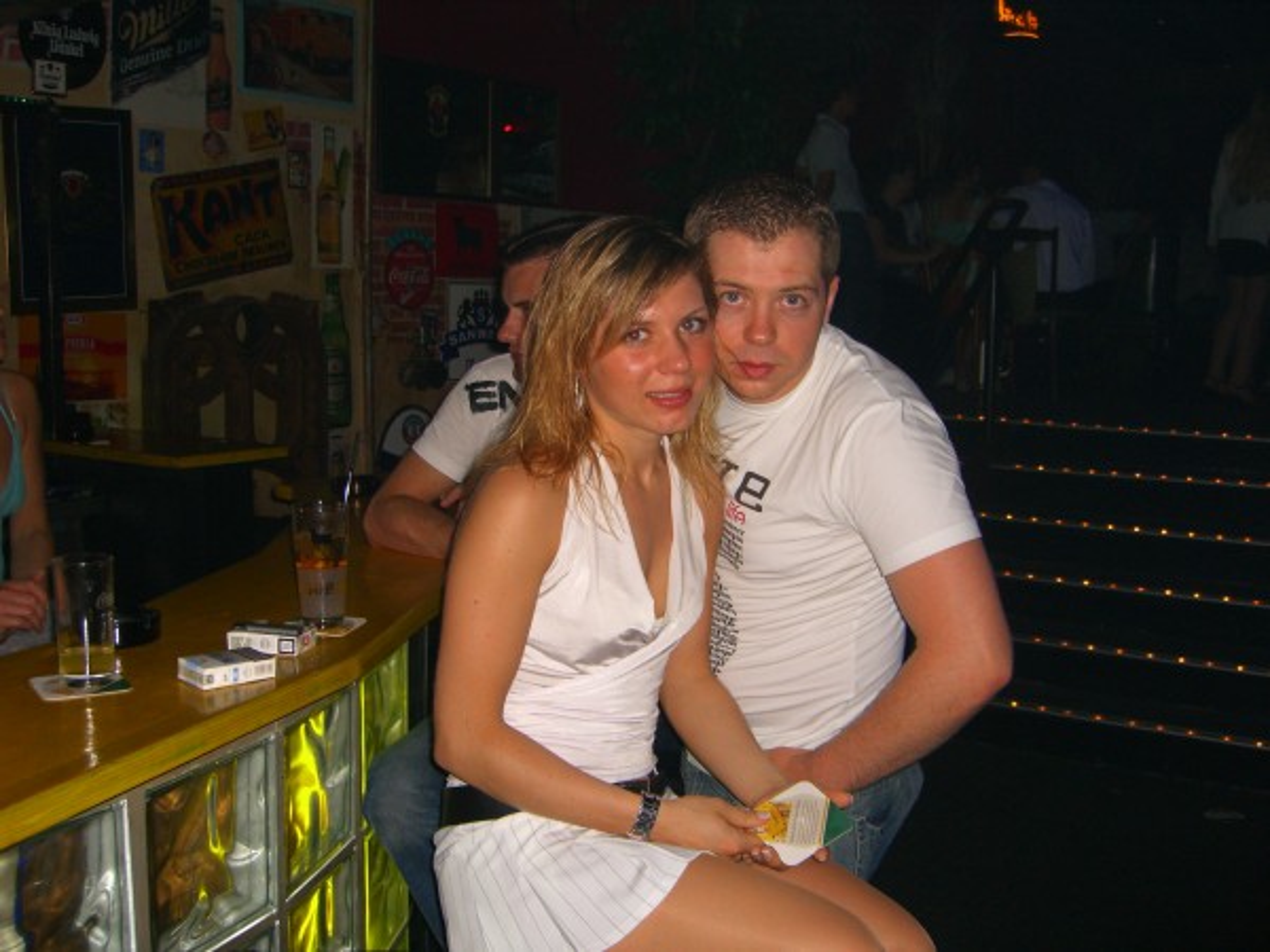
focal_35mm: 38
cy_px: 476
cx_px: 635
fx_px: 1394
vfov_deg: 37.7
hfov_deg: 49.0
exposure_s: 1/60
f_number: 2.8
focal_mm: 7.9
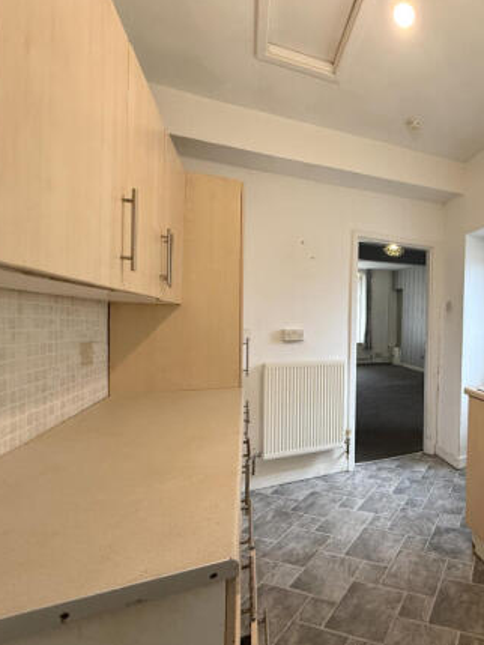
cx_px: 429
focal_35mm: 19
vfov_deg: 84.6
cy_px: 322
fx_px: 354
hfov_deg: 59.3
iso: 200
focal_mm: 2.22
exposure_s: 1/100
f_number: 2.2
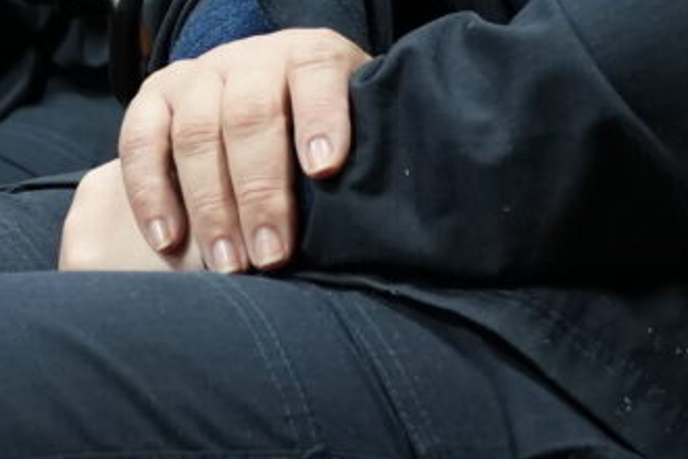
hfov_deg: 9.4
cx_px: 748
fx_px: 4147
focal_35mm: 217
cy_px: -331
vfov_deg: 6.2
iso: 1000
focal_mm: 28
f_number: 2.8
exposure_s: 1/30
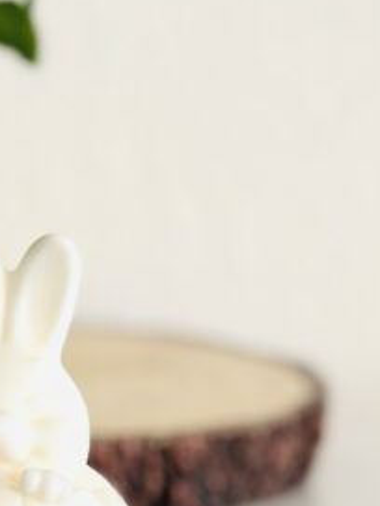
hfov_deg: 10.5
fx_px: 2064
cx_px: 37
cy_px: 333
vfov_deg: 14.0
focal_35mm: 141
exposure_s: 1/121
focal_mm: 6.86
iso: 100
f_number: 1.78
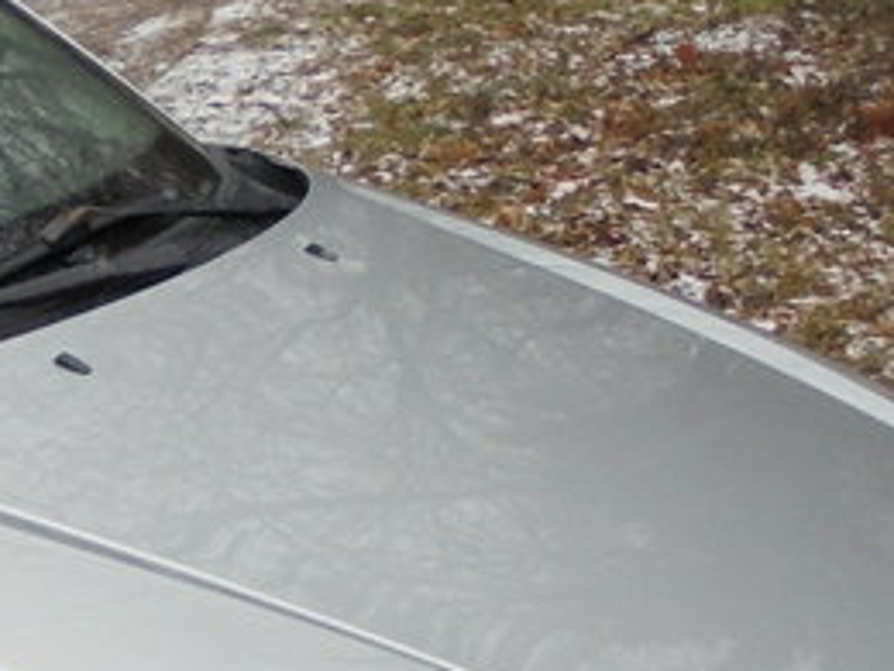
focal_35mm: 120
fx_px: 3099
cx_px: -588
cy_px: 444
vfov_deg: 12.3
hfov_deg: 14.8
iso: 100
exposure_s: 1/100
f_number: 3.5
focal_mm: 4.6
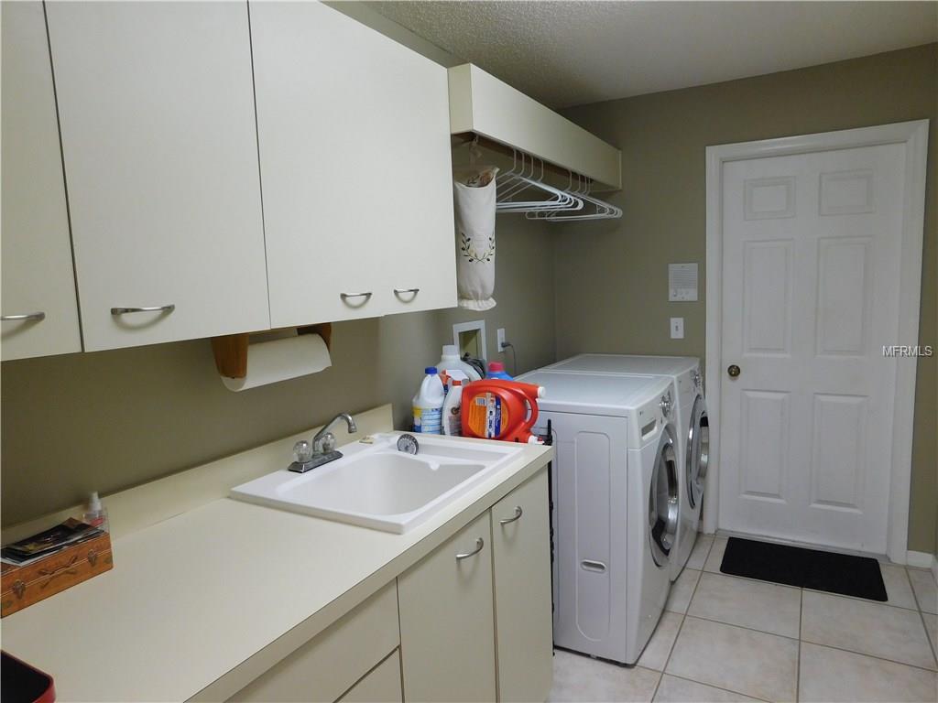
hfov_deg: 73.9
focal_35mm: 23
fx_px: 623
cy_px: 352
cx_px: 469
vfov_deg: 58.9
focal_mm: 4
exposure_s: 1/30
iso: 180
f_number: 3
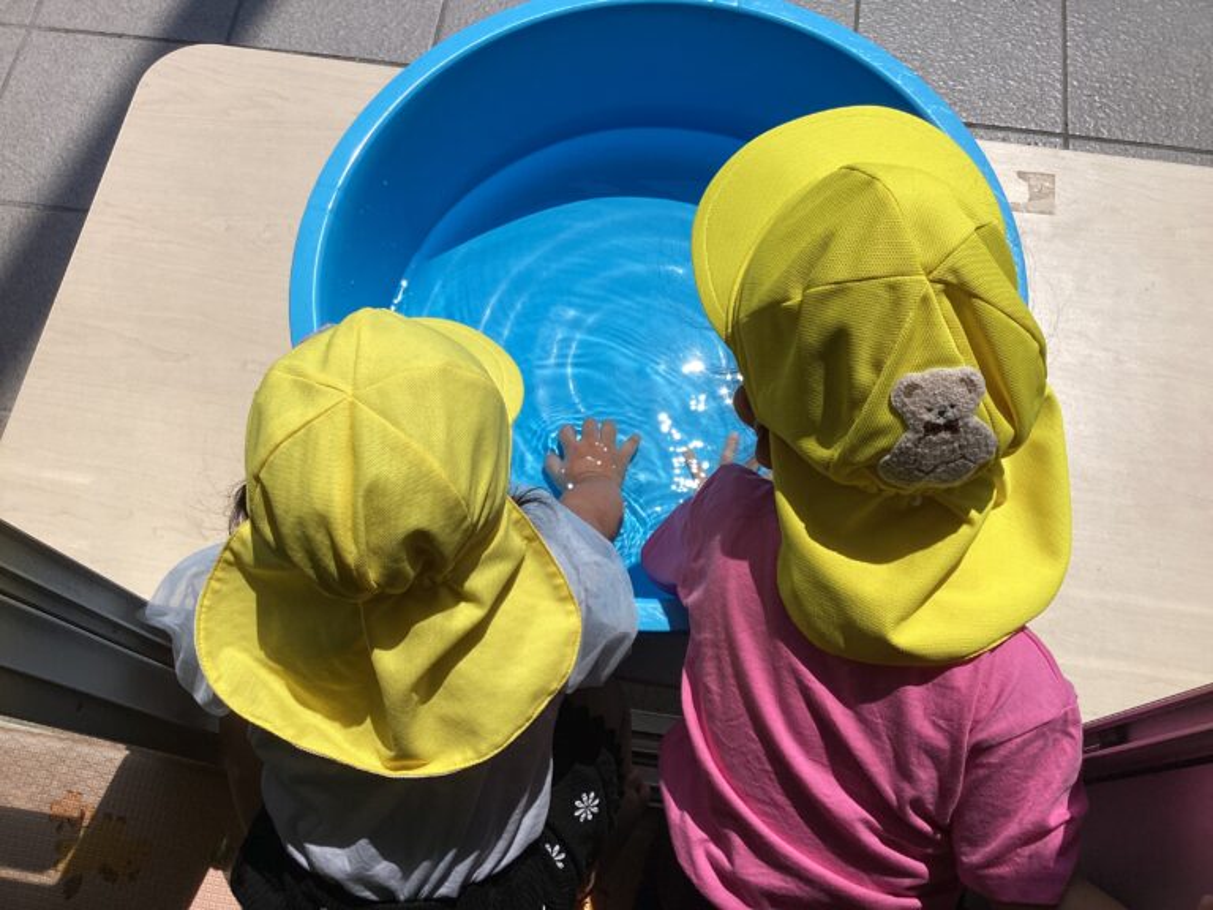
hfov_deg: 58.4
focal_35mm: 31
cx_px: 606
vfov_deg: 45.4
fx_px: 1086
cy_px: 455
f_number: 2.4
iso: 25
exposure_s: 1/3401
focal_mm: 3.3
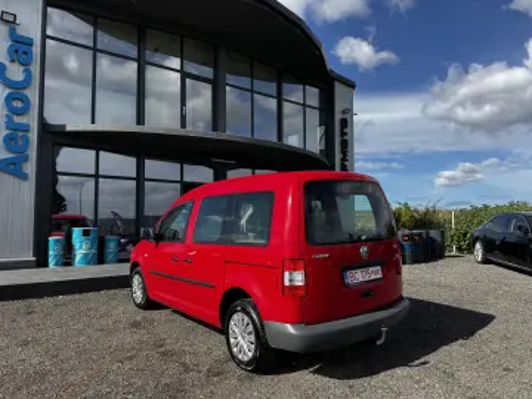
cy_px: 200
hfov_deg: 71.6
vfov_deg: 56.8
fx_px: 369
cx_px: 266
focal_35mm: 24
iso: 80
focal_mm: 6.76
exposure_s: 1/2833
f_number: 1.78
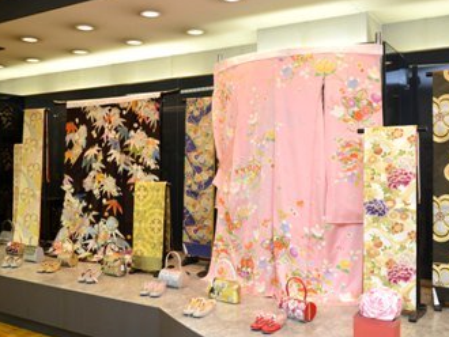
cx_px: 229
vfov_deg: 37.7
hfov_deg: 48.9
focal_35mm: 38
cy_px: 152
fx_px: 493
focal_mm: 29
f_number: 2.8
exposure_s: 1/100
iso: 500
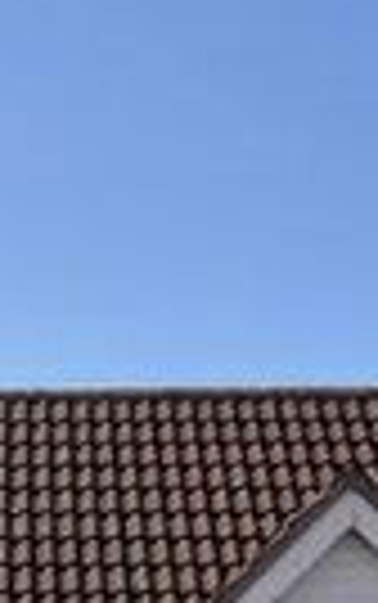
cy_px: 574
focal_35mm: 144
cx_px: -90
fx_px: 2368
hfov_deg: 9.0
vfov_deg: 14.3
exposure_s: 1/5319
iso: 50
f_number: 1.5
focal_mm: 5.7
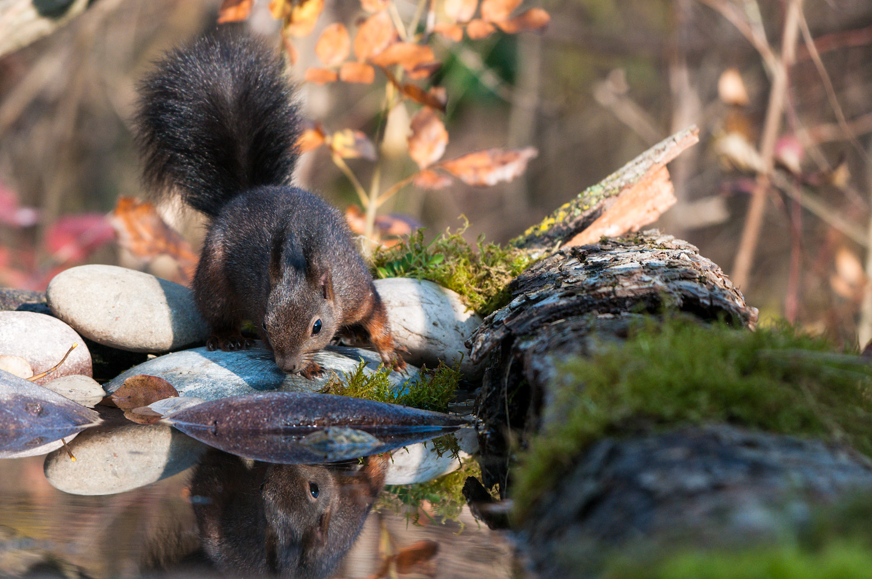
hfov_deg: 5.1
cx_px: 436
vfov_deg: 3.4
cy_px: 290
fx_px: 9800
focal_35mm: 405
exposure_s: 1/500
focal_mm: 270
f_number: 5.6
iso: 400
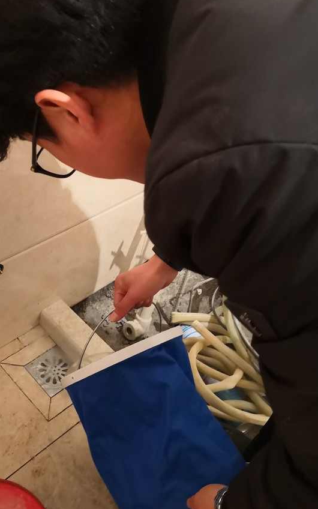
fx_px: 499
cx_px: 95
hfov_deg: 34.9
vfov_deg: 54.0
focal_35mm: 36
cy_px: 246
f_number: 1.8
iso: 640
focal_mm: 3.95
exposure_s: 1/20
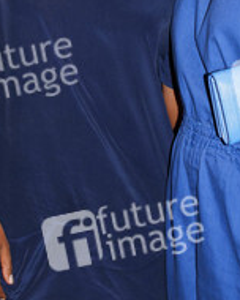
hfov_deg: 14.8
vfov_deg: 18.0
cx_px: 170
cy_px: -3
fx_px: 923
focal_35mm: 104
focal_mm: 35
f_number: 5.6
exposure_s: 1/60
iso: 800
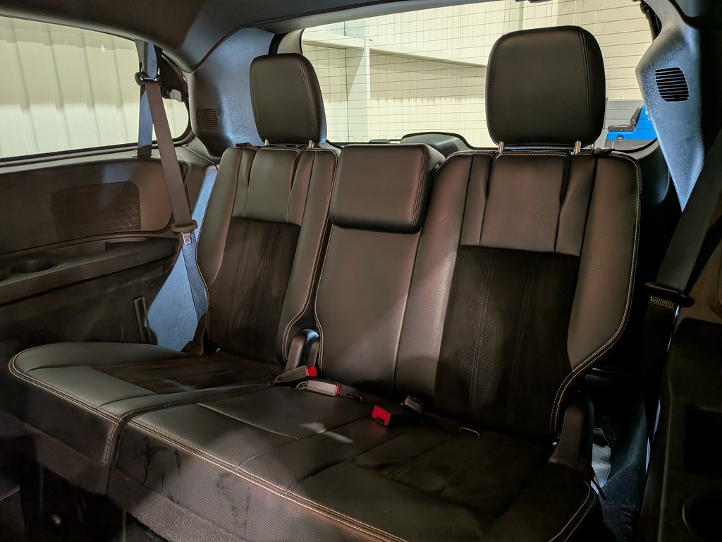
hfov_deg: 71.6
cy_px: 271
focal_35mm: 24
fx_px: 501
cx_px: 361
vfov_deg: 56.8
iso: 101
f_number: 1.7
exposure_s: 1/16.7
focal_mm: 4.53
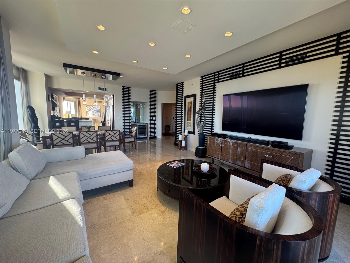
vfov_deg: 85.7
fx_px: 142
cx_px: 175
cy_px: 132
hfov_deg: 102.1
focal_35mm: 14
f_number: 2.2
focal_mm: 2.22
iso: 160
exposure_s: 1/120
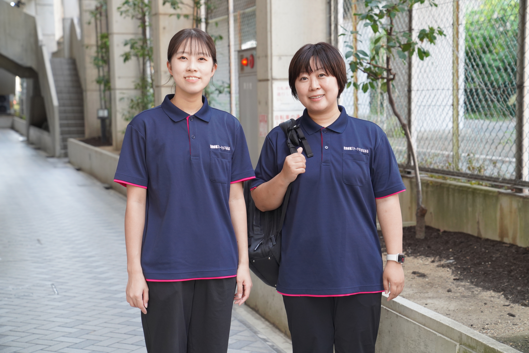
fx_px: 1029
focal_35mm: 70
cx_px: 264
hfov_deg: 28.8
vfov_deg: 19.5
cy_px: 176
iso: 1600
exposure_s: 1/80
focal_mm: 70
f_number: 5
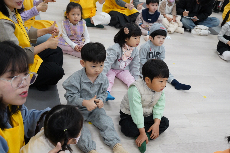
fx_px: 268
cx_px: 115
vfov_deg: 31.9
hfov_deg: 46.4
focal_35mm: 42
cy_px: 76
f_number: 6.3
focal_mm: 42
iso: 2500
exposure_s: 1/100
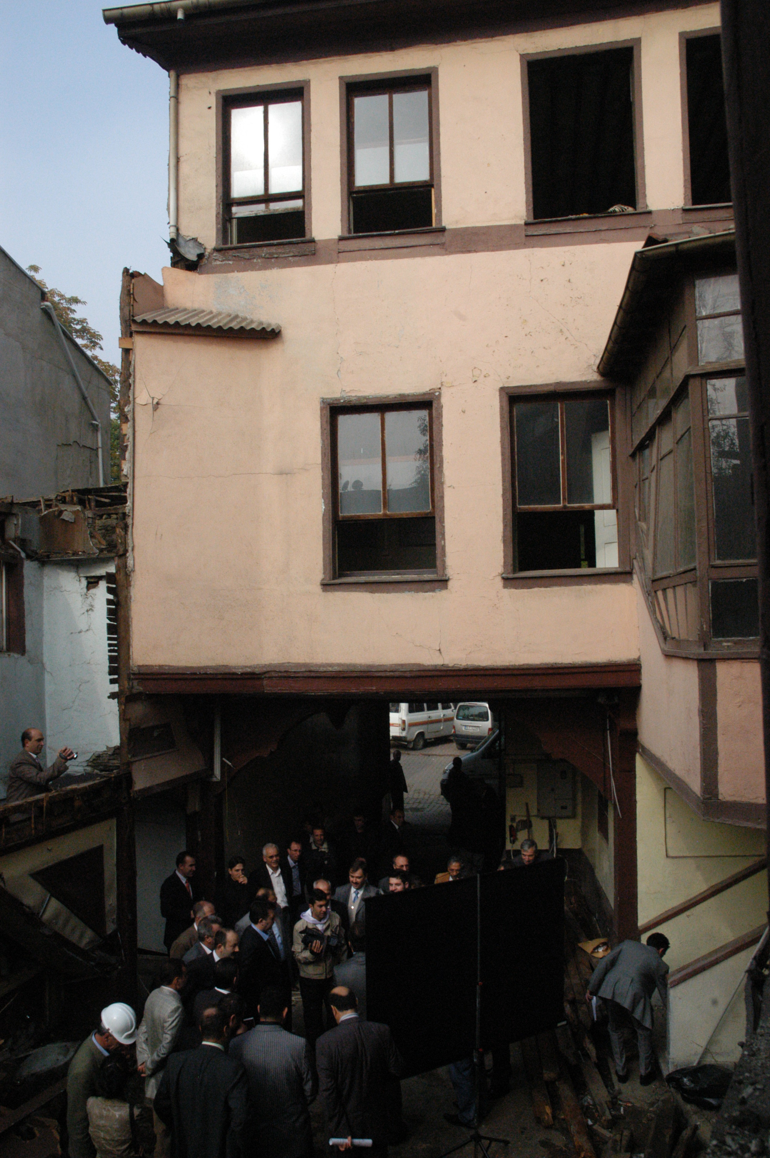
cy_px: 579
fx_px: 868
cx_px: 385
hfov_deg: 47.8
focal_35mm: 27
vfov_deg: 67.4
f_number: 9
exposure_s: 1/1600
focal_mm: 18
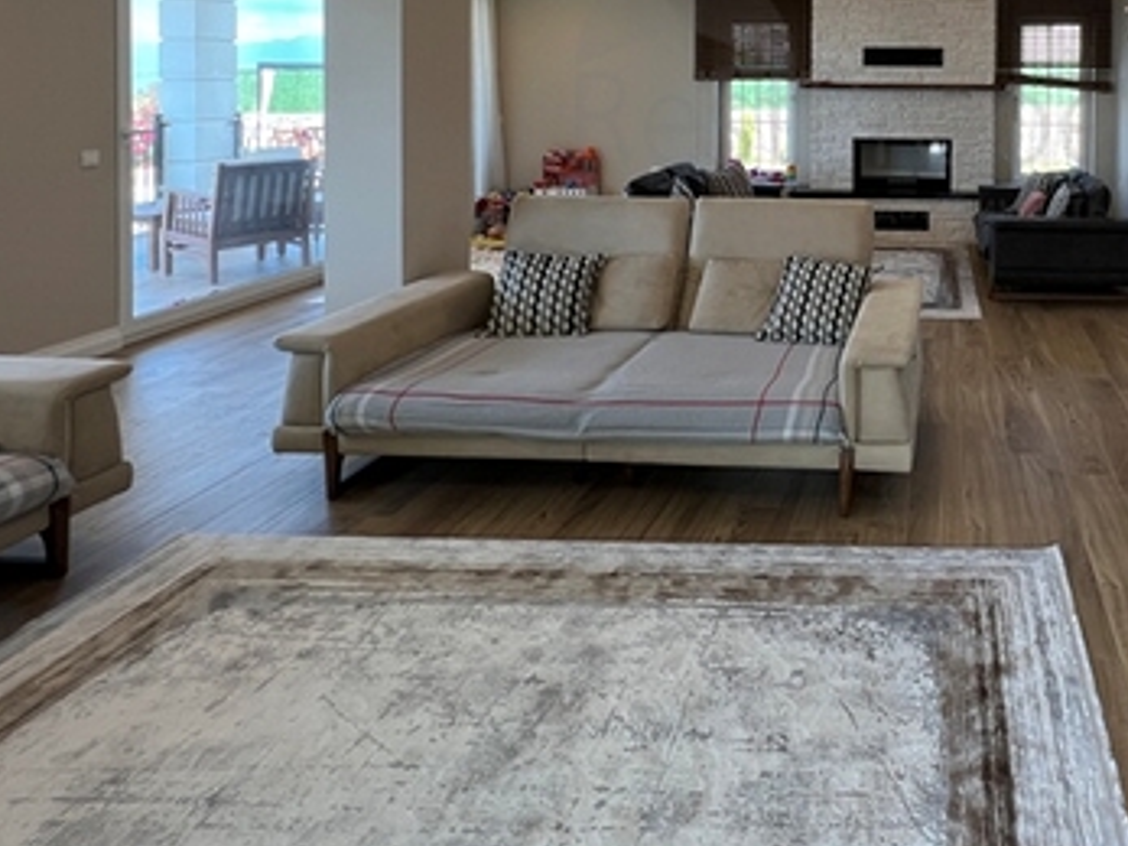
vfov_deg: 50.7
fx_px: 782
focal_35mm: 24
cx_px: 923
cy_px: 94
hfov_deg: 64.4
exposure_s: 1/100
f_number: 1.8
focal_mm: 1.57
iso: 50
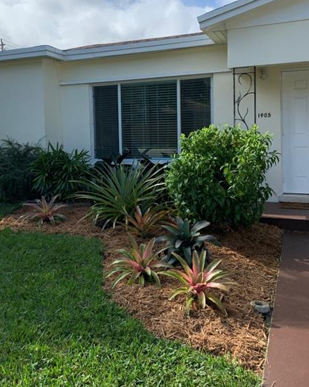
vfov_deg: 51.2
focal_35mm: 35
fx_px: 400
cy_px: 154
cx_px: 119
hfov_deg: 41.9
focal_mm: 4.25
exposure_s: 1/1992
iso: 25
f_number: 1.8
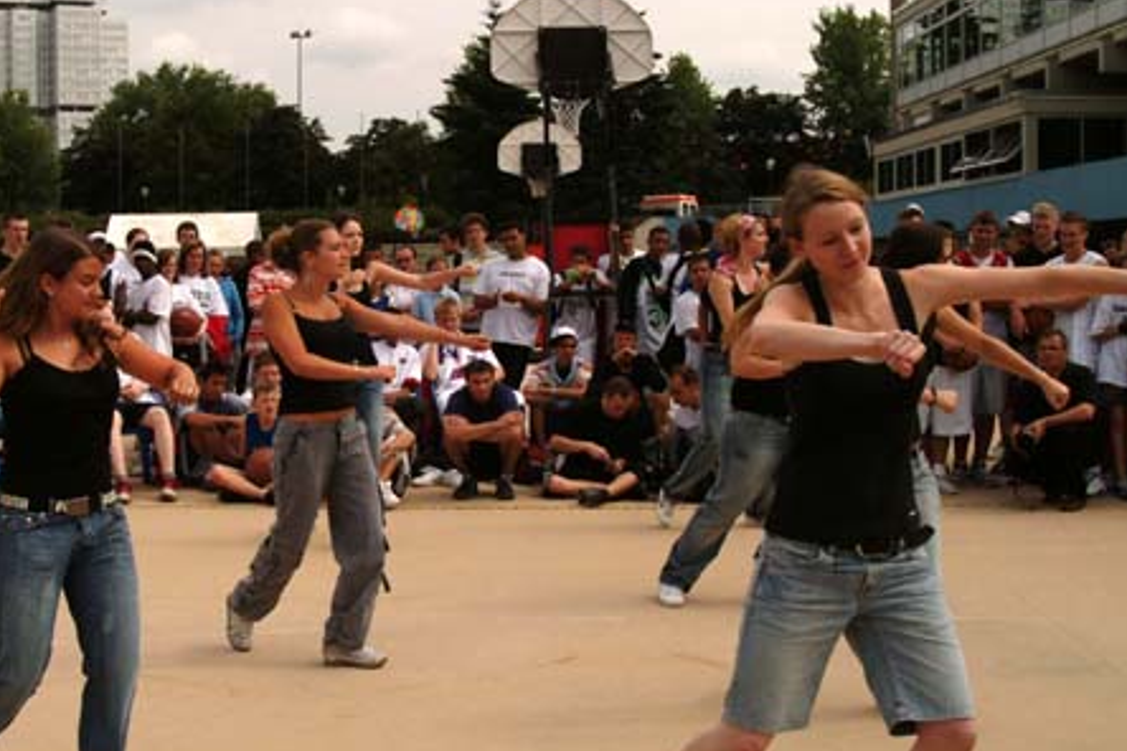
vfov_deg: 26.0
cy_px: 311
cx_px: 444
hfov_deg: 38.0
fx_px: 1628
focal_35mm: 52
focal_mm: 28
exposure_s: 1/500
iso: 200
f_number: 11
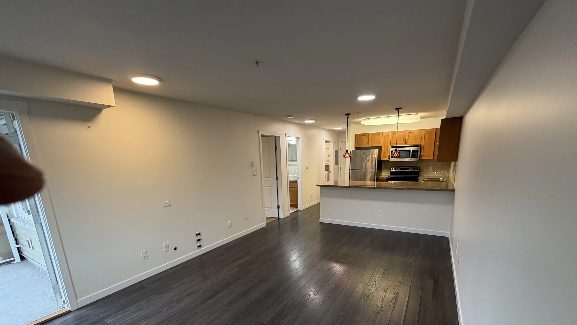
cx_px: 294
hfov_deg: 99.4
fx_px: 245
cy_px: 212
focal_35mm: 16
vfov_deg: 65.6
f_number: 2.2
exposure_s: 1/60
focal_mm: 2.22
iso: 200
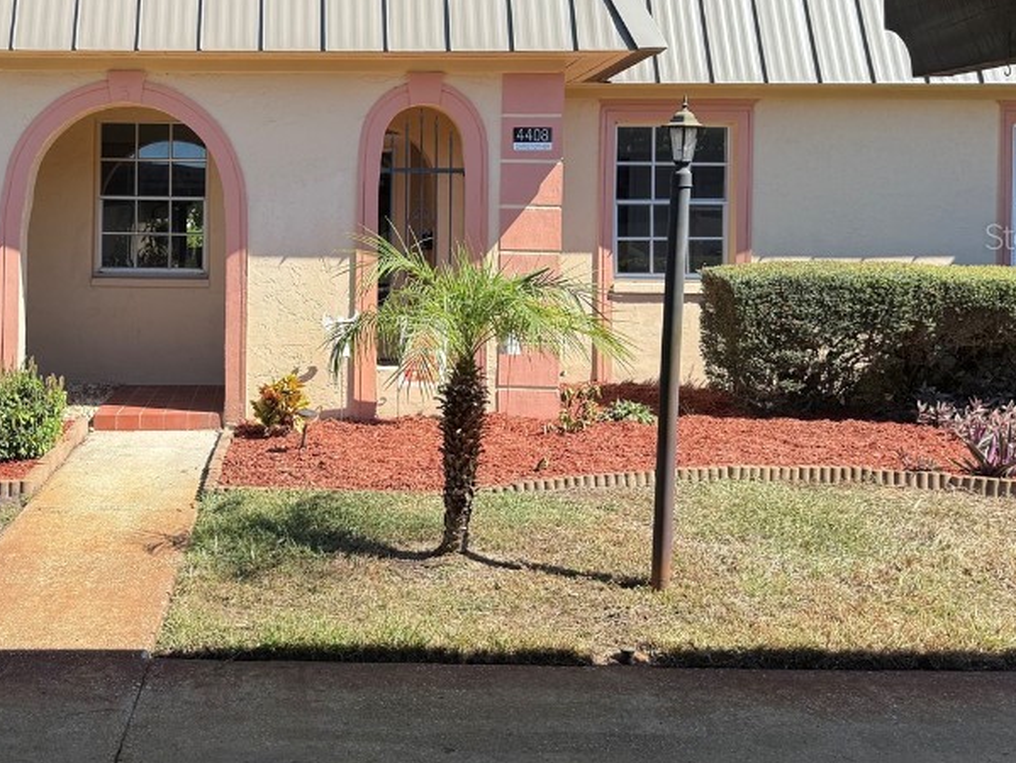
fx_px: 1204
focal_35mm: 41
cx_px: 276
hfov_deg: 44.5
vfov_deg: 34.7
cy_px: 236
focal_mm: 6.76
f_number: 1.78
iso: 80
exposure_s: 1/2110
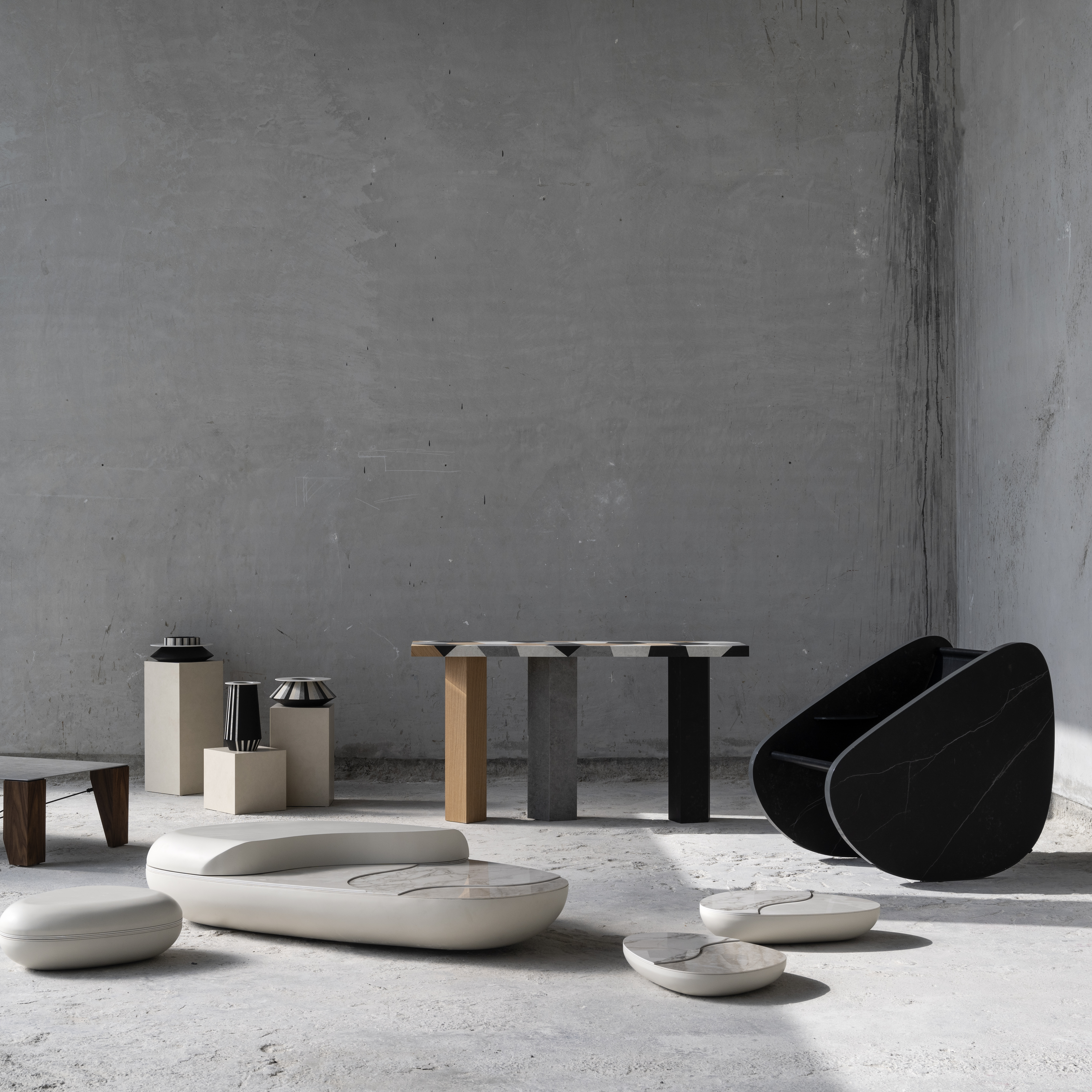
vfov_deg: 31.1
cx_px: 432
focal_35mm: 55
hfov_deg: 31.0
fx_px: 1963
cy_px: 546
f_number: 9
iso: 100
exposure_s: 1/40
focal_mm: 43
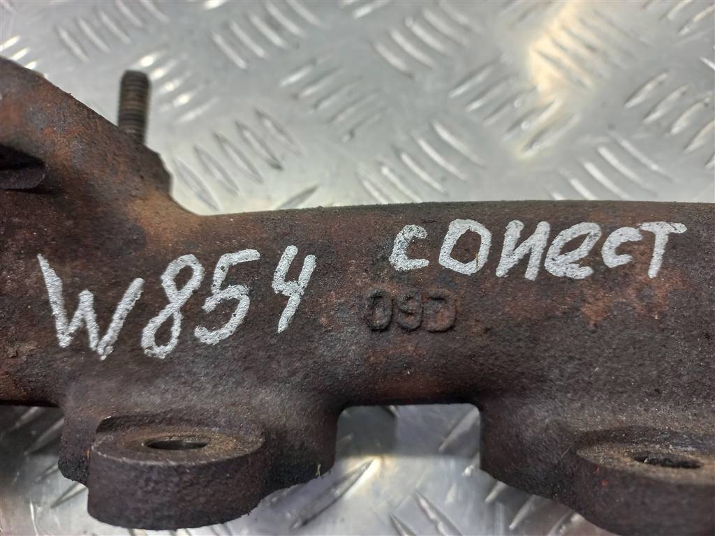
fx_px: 516
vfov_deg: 54.9
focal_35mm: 25
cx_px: 358
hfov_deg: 69.4
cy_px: 268
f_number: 1.8
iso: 100
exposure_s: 1/50
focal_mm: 4.6
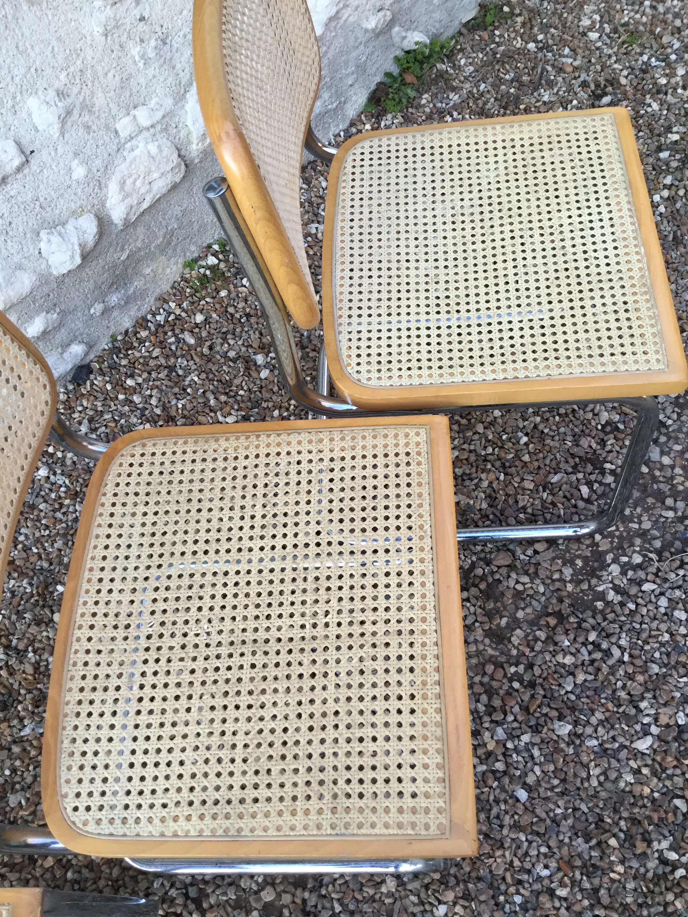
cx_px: 344
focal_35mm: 31
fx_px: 822
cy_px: 458
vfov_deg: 58.4
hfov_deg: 45.4
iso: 40
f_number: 2.4
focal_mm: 3.3
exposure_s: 1/33
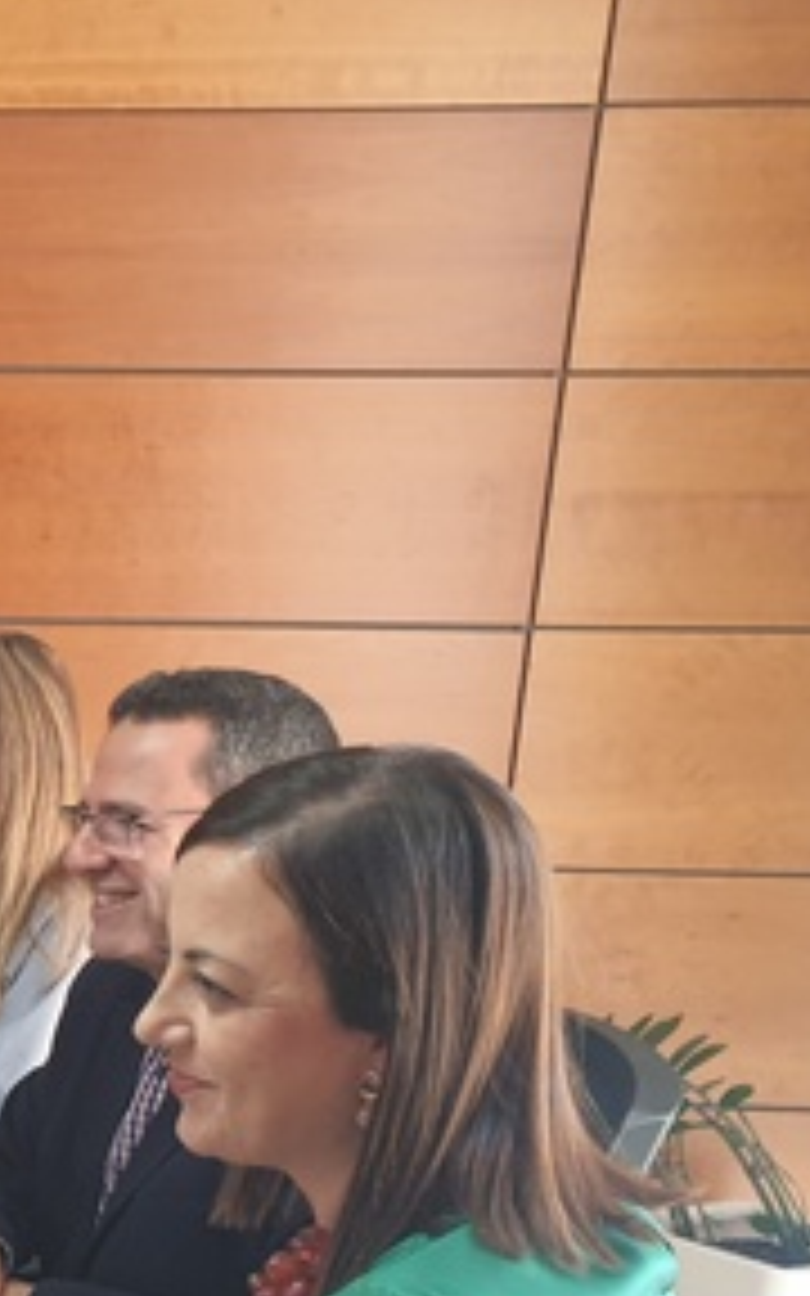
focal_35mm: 69
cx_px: -652
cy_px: 1156
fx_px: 2437
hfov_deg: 16.0
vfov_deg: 28.7
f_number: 2.4
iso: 200
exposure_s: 1/50
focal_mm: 4.3
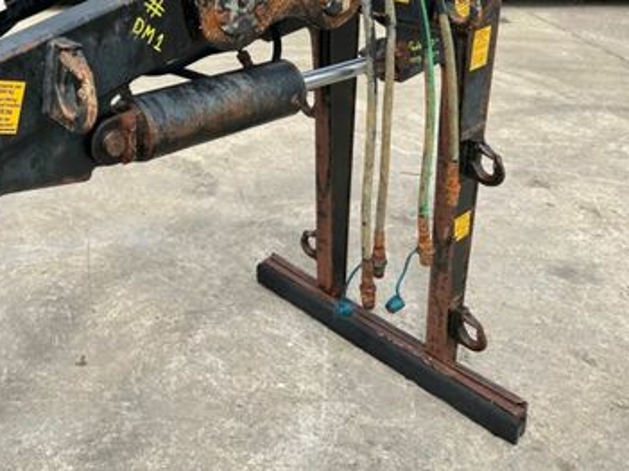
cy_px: 88
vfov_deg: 34.0
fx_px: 745
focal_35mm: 41
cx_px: 168
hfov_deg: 44.5
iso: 80
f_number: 1.78
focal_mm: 6.86
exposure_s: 1/2660
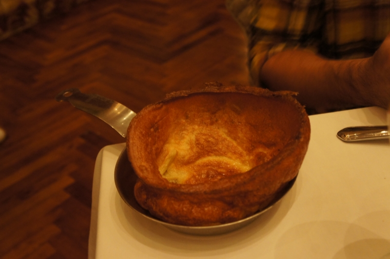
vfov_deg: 31.8
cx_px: 195
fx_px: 454
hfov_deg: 46.5
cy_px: 130
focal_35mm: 42
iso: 1600
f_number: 5.6
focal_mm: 28
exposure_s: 1/5
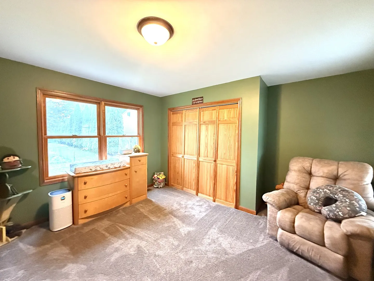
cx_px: 187
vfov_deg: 85.7
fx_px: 151
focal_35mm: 14
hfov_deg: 102.1
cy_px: 140
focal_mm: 2.22
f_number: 2.2
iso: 800
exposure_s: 1/60
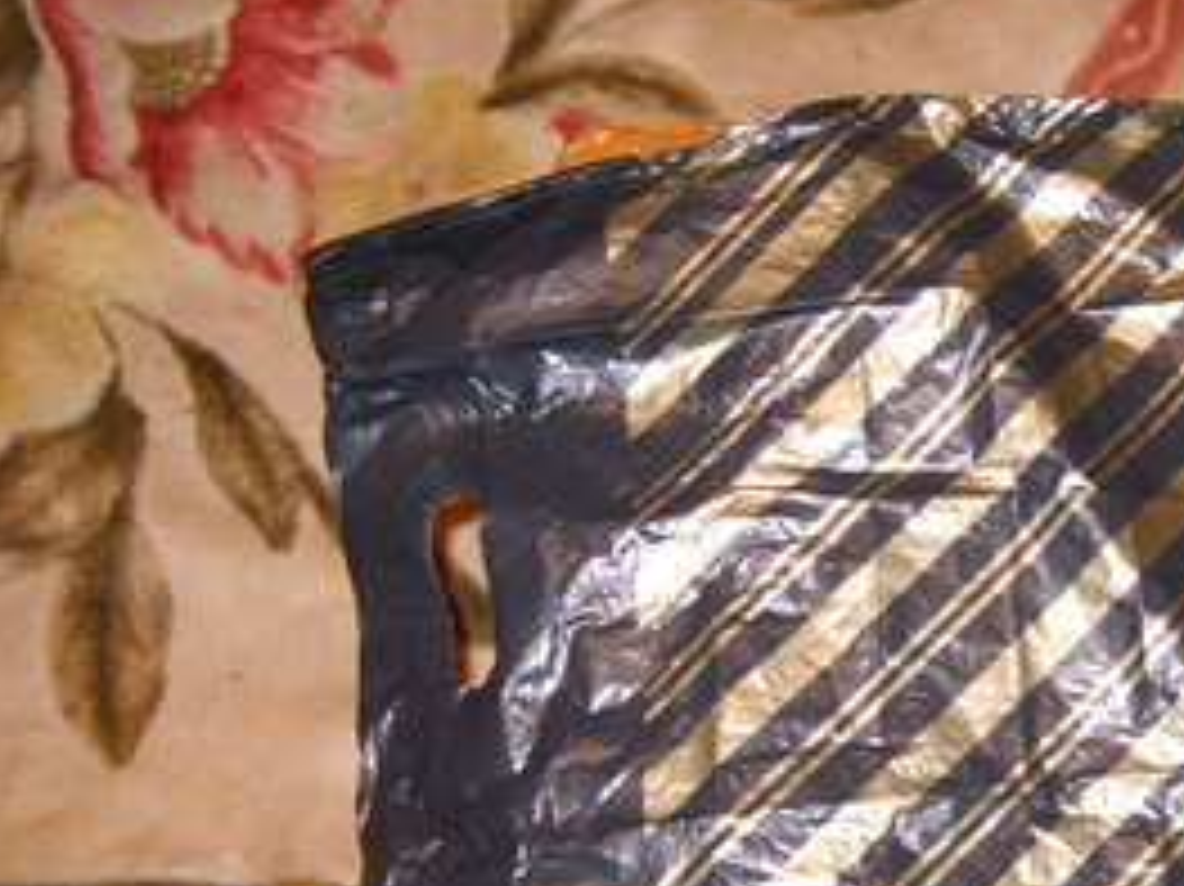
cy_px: 562
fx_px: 2051
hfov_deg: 31.3
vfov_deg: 24.3
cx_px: 968
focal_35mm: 60
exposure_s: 1/30
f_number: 2.8
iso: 100
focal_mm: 7.4
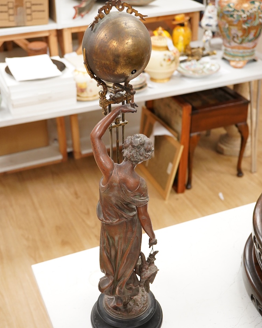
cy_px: 166
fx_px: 495
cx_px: 131
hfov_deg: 29.7
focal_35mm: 51
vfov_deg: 36.7
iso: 2500
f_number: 7.1
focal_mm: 30
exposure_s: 1/160
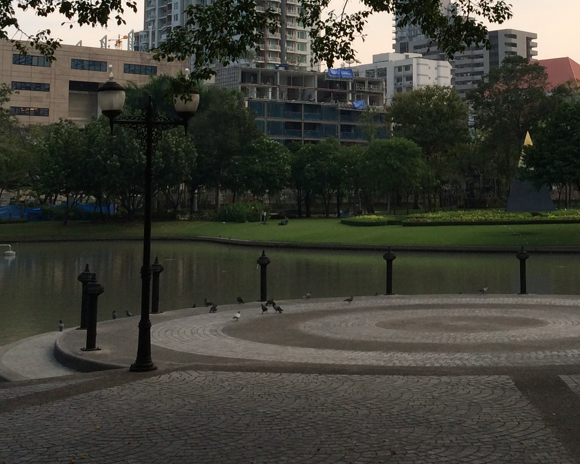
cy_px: 32
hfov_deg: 27.2
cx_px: 418
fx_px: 1184
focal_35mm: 69
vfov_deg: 21.6
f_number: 2.2
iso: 32
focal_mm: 4.12
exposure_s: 1/513
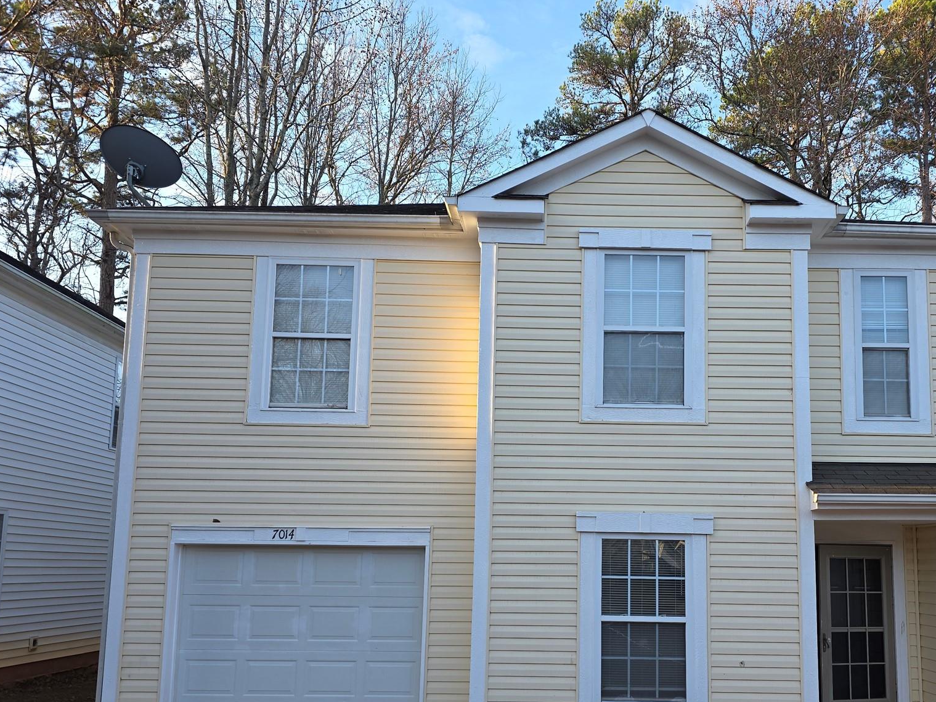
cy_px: 462
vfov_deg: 44.9
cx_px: 575
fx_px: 838
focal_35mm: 31
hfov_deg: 57.7
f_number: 1.7
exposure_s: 1/121
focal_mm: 6.3
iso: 12
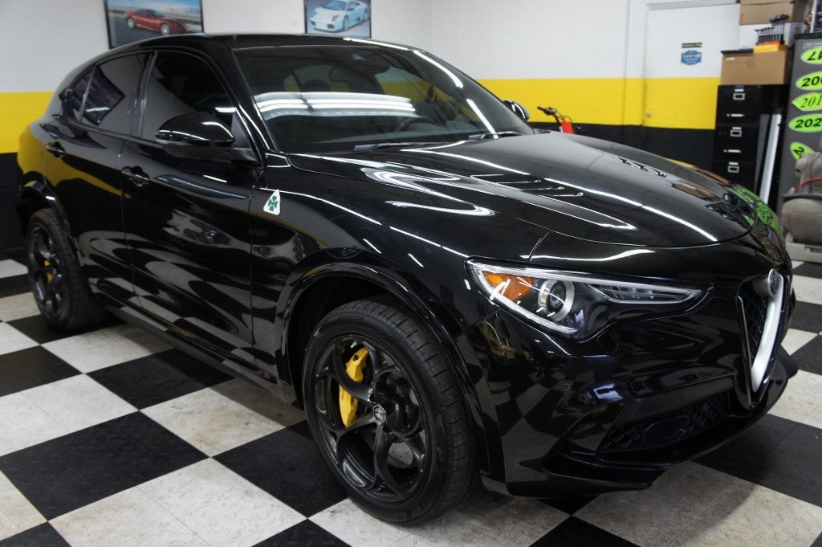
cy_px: 274
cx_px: 411
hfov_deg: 59.5
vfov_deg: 41.6
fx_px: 719
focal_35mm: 32
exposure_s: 1/40
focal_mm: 21
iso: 400
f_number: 4
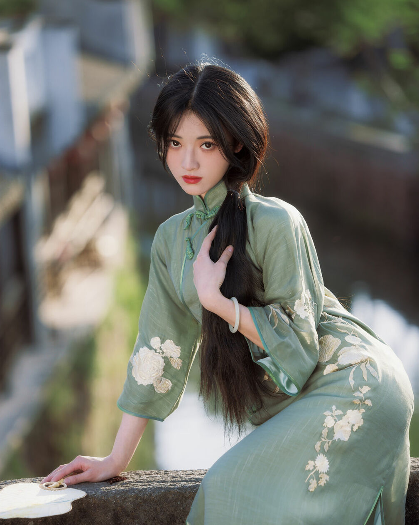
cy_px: 310
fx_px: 2435
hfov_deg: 9.8
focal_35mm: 157
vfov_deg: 12.3
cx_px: 202
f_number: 2.8
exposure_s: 1/500
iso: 100
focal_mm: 135
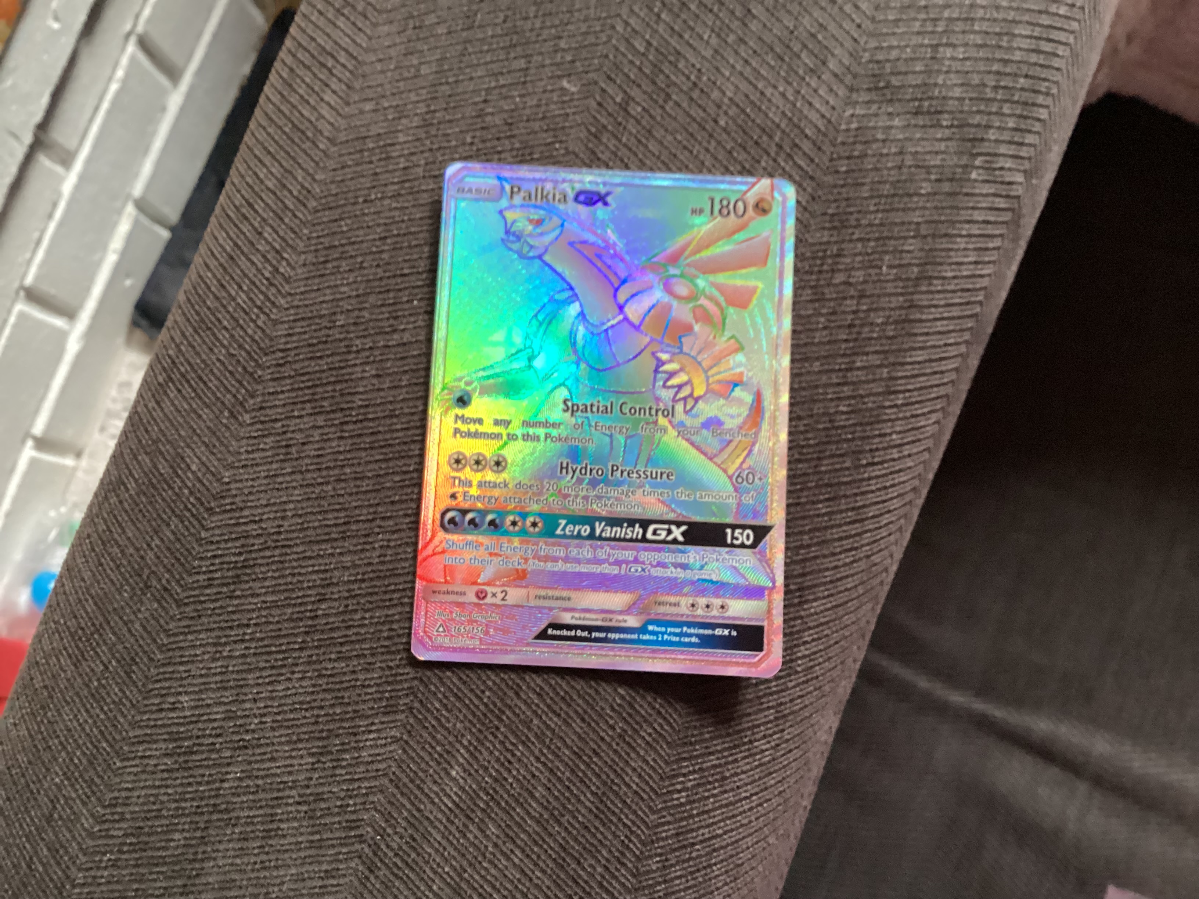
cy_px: 450
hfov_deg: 58.4
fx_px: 1074
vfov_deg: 45.4
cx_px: 600
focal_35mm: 31
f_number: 2.4
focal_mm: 3.3
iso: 320
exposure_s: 1/40
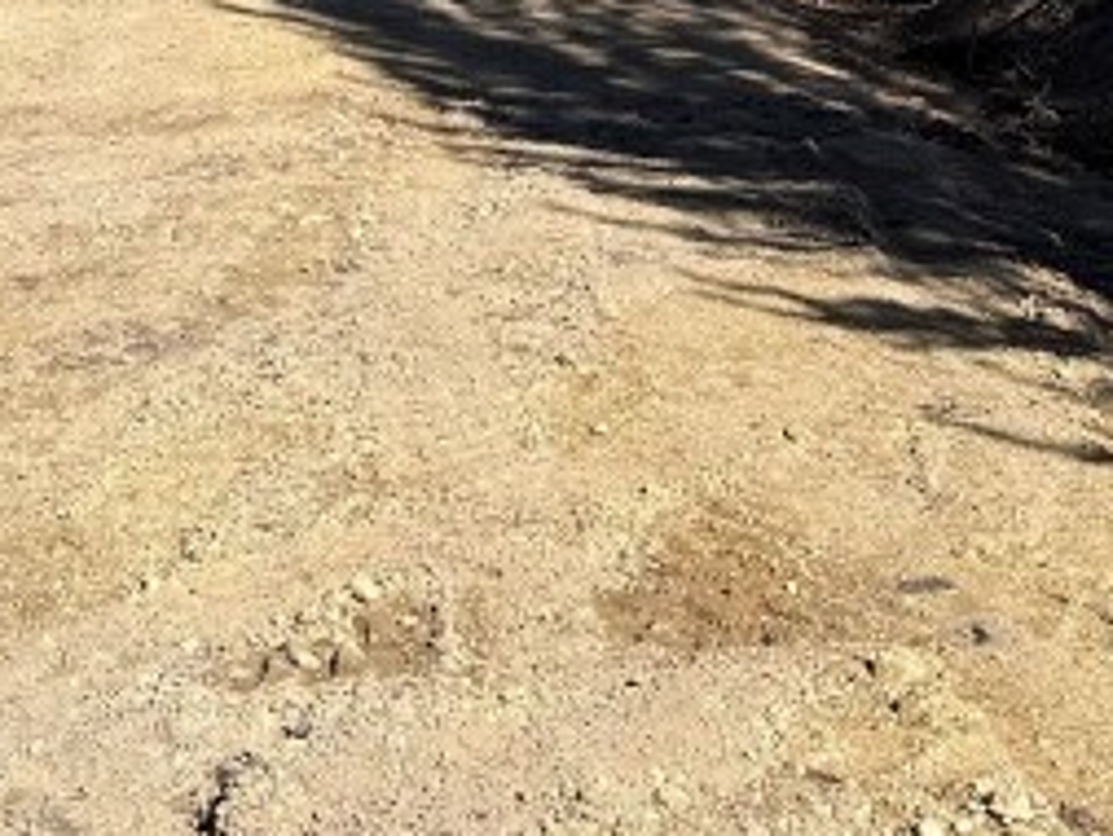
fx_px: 3120
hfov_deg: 20.1
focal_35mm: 97
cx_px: 268
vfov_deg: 13.8
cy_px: -598
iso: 80
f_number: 1.78
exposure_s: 1/4405
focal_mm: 6.76
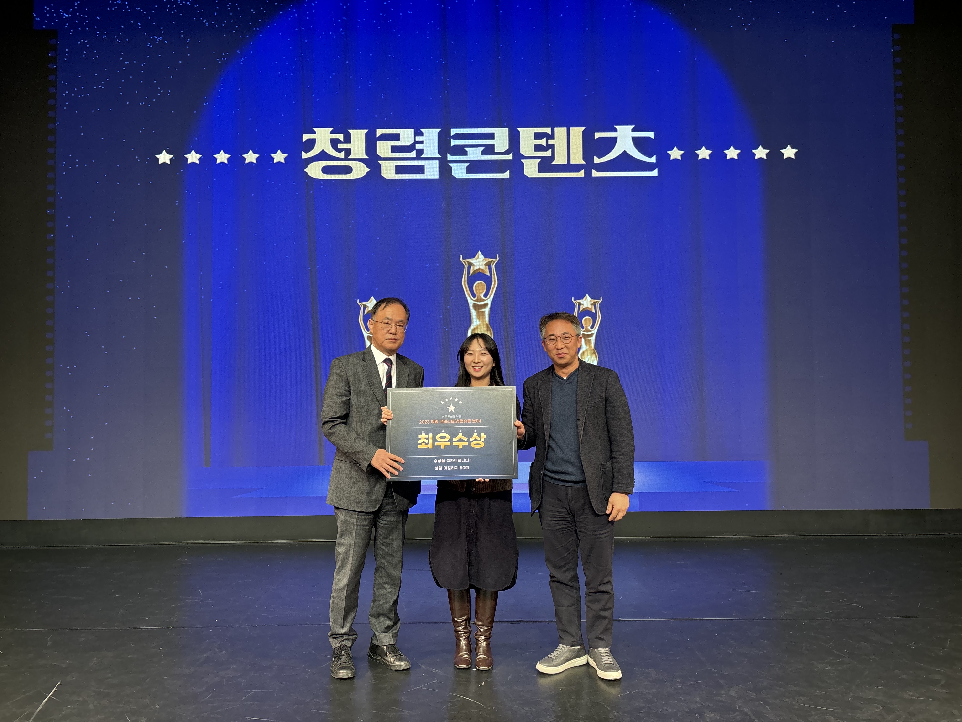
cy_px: 361
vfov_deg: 53.1
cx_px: 481
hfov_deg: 67.3
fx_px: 723
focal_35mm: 26
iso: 100
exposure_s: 1/60
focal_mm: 5.96
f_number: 1.6
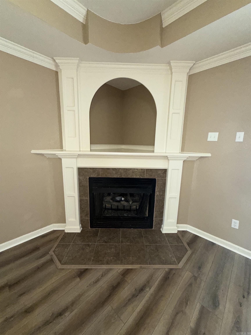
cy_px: 168
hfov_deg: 85.7
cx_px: 126
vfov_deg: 102.1
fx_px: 135
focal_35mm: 14
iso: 160
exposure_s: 1/60
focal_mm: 2.22
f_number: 2.2
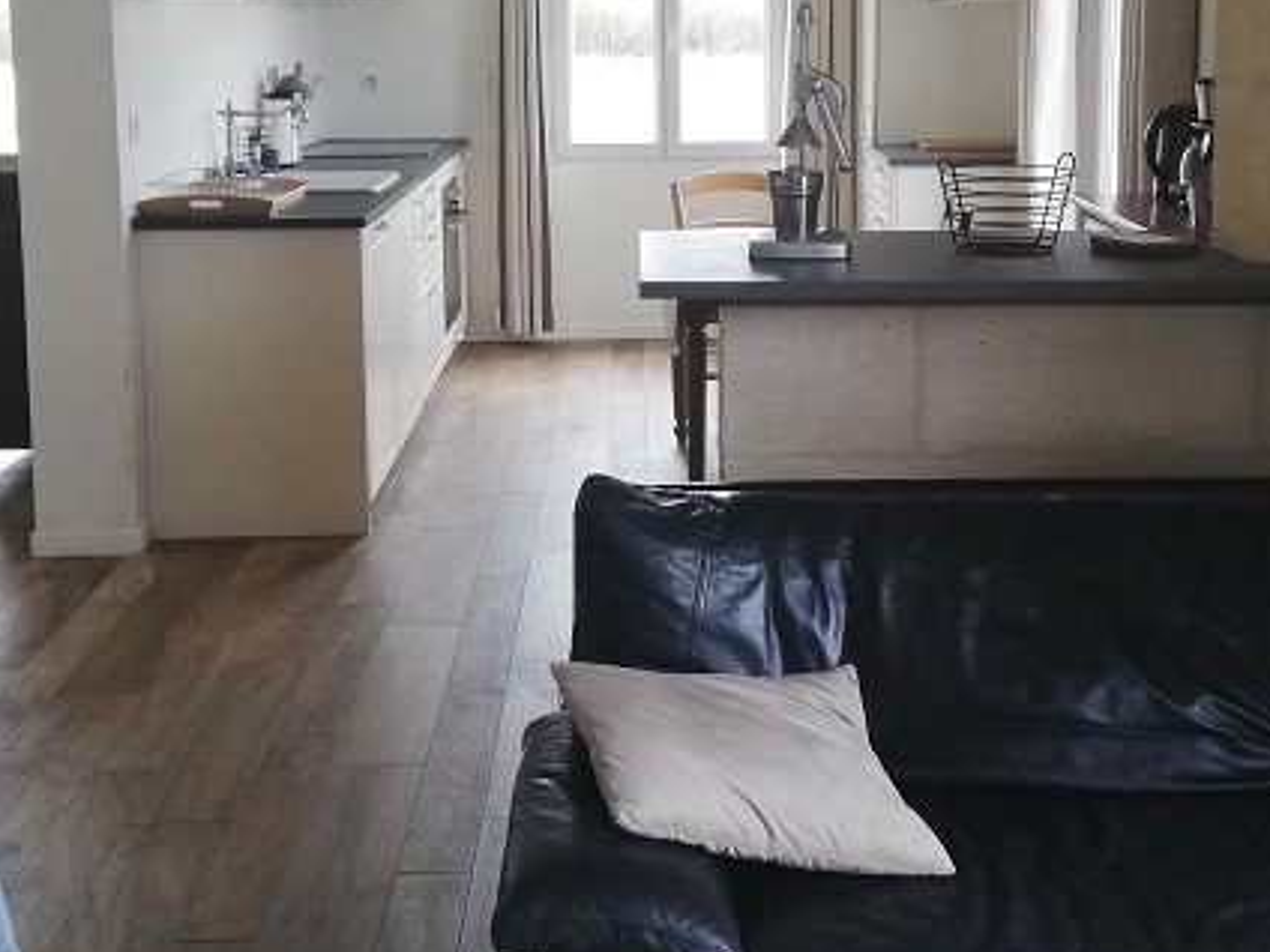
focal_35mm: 49
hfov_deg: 38.9
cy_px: 260
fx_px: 1798
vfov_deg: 29.3
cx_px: 620
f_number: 2.2
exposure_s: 1/50
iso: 200
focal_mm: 3.81
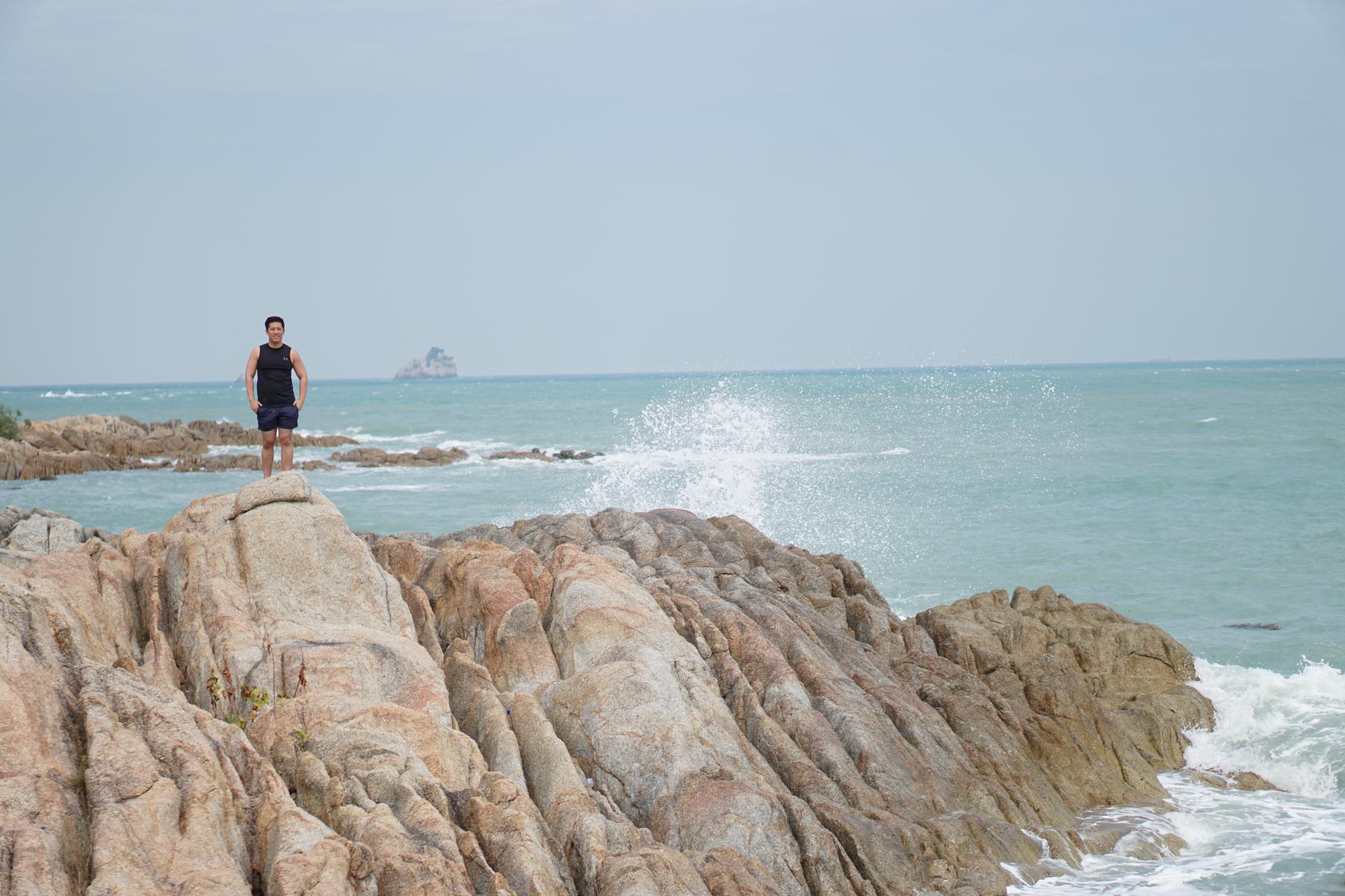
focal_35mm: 75
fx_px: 2802
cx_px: 672
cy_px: 448
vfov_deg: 18.2
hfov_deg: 27.0
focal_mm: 50
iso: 100
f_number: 1.8
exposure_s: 1/4000
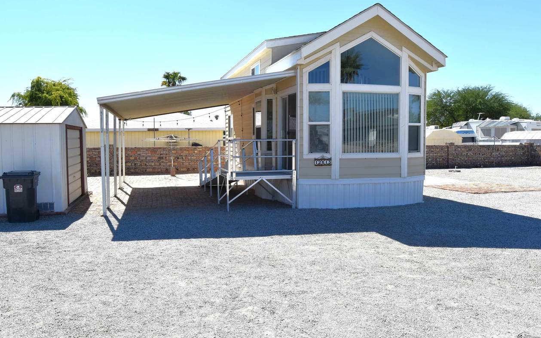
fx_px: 428
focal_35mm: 29
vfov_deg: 43.1
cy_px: 160
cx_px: 268
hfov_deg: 64.6
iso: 200
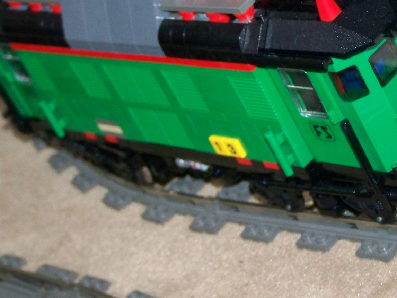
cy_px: 97
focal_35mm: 134
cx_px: 236
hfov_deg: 14.7
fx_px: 1537
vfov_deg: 11.1
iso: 200
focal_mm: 12.5
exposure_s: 1/40
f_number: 3.2
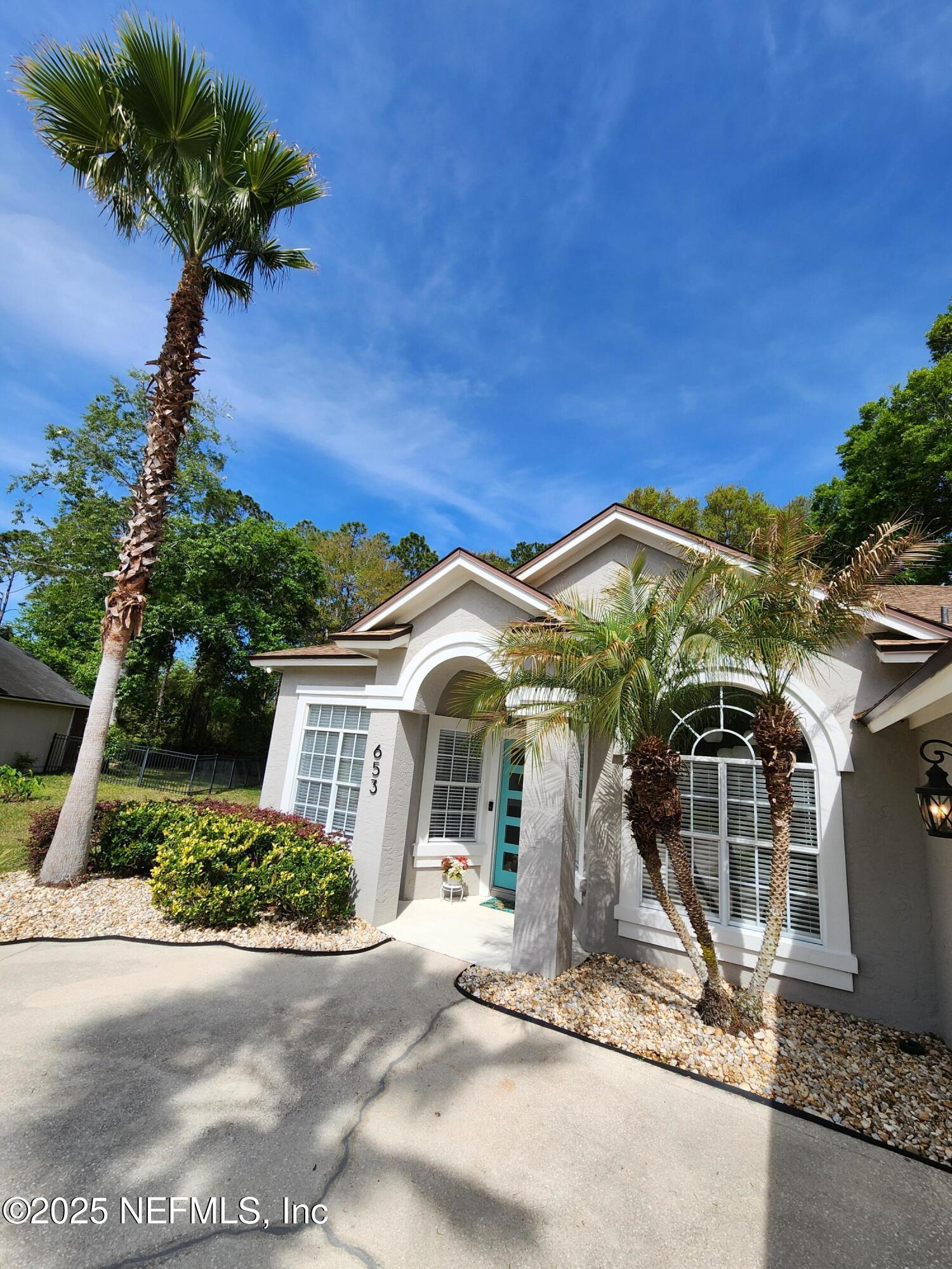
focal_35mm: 13
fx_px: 477
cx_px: 476
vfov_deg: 106.2
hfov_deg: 89.9
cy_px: 634
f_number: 2.2
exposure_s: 1/1920
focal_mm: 2.2
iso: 50
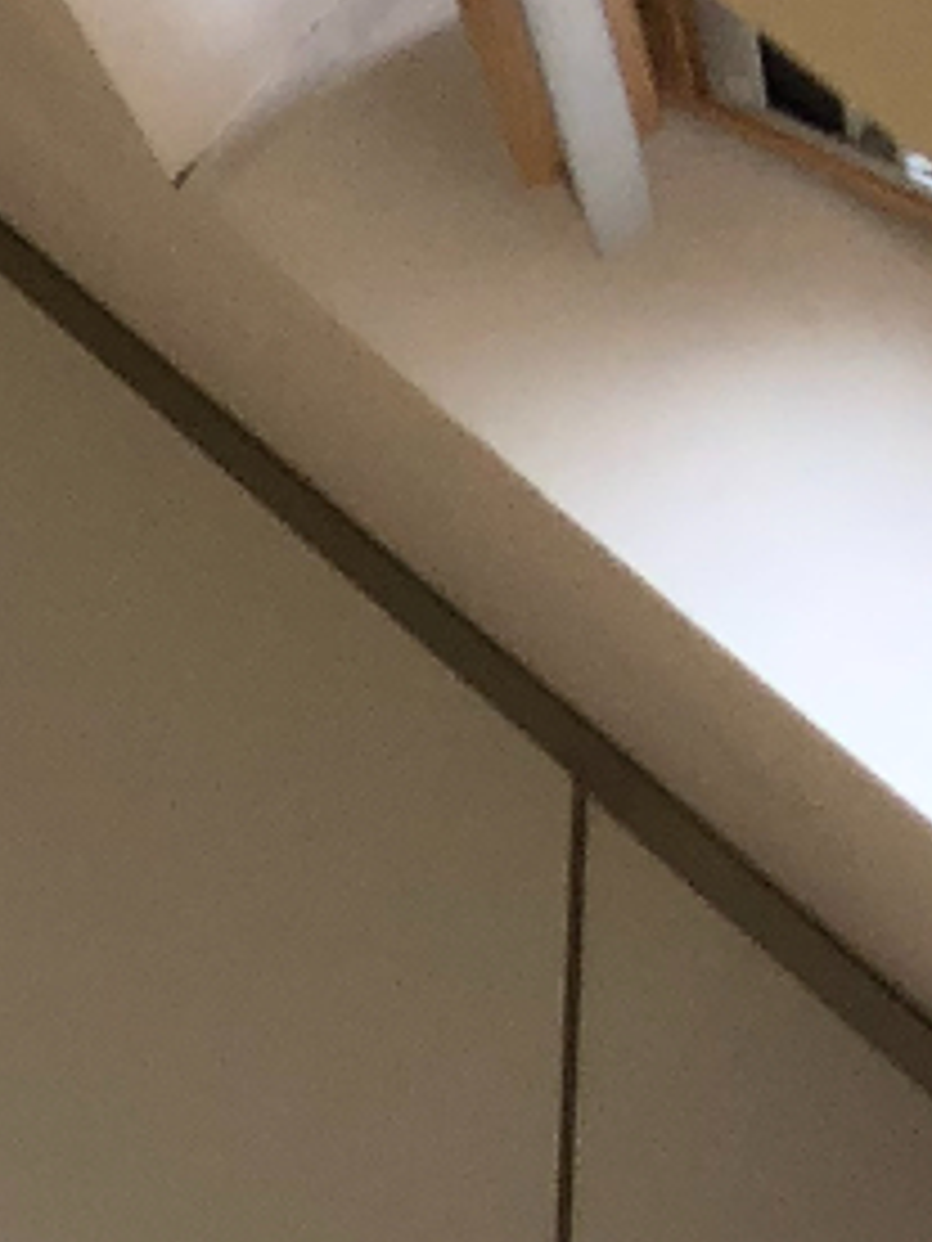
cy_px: 2169
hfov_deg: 8.8
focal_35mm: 146
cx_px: -1648
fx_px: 5241
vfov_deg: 12.5
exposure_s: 1/254
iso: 20
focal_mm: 3.99
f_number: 1.8
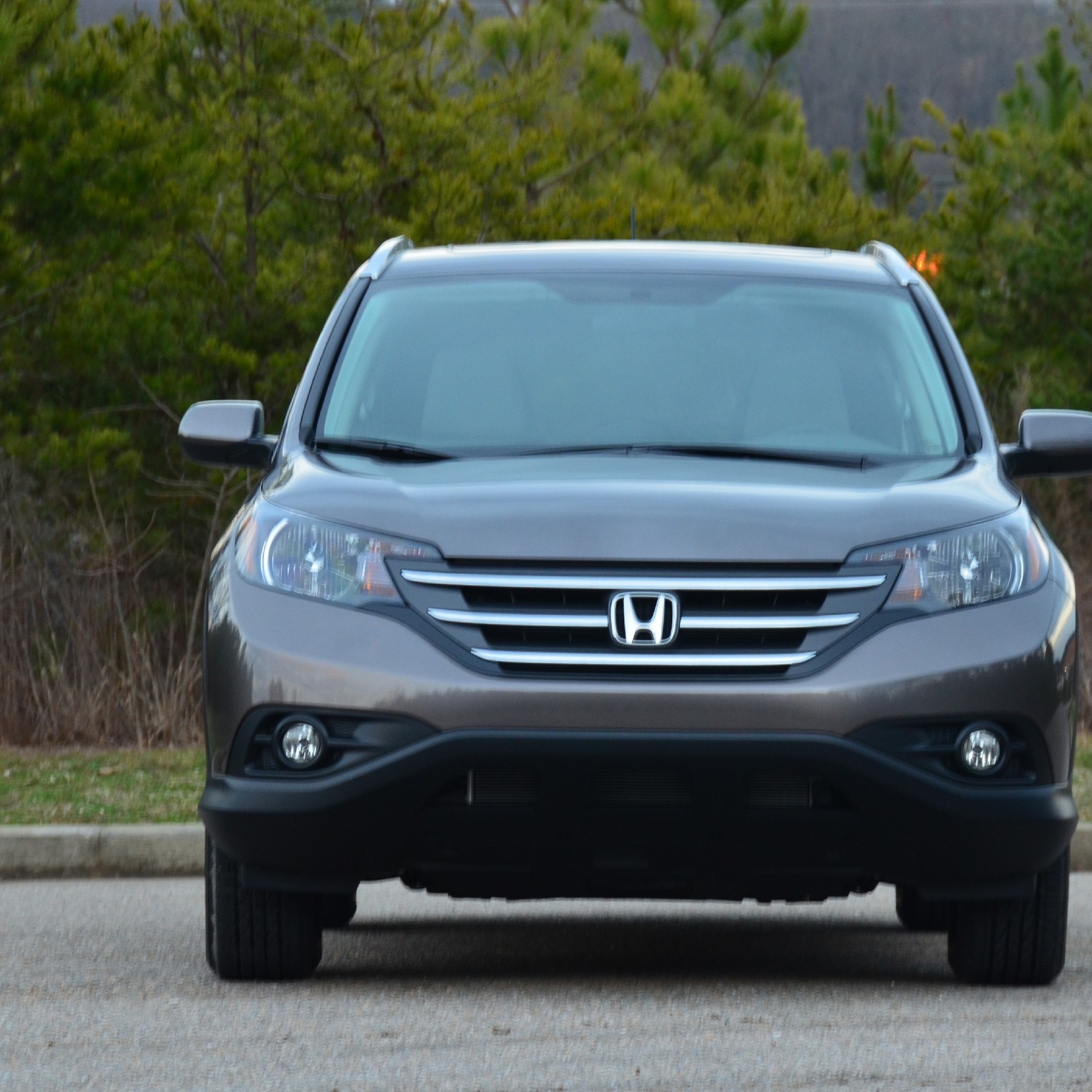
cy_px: 548
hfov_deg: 8.6
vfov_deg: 8.6
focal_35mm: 203
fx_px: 7232
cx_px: 659
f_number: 8
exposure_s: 1/20
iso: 800
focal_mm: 105
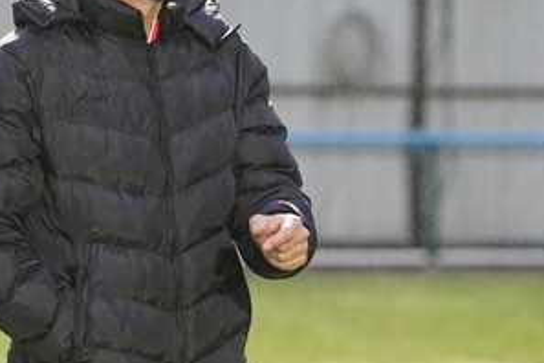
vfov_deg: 4.1
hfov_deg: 6.1
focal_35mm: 338
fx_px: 5107
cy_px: 111
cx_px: 145
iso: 3200
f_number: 4
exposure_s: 1/160
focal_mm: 150
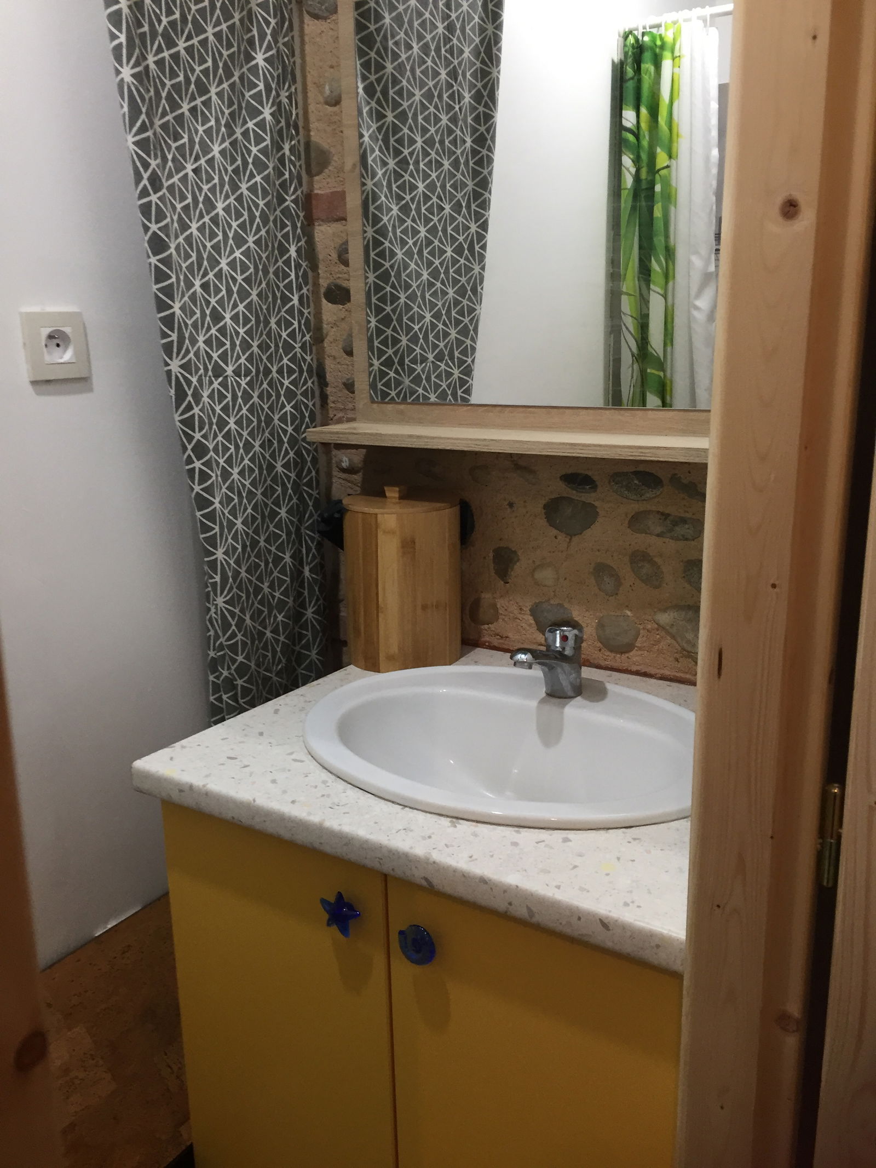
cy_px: 584
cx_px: 438
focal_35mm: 29
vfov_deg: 61.7
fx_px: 978
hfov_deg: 48.2
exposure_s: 1/33
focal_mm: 4.15
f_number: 2.2
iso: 64
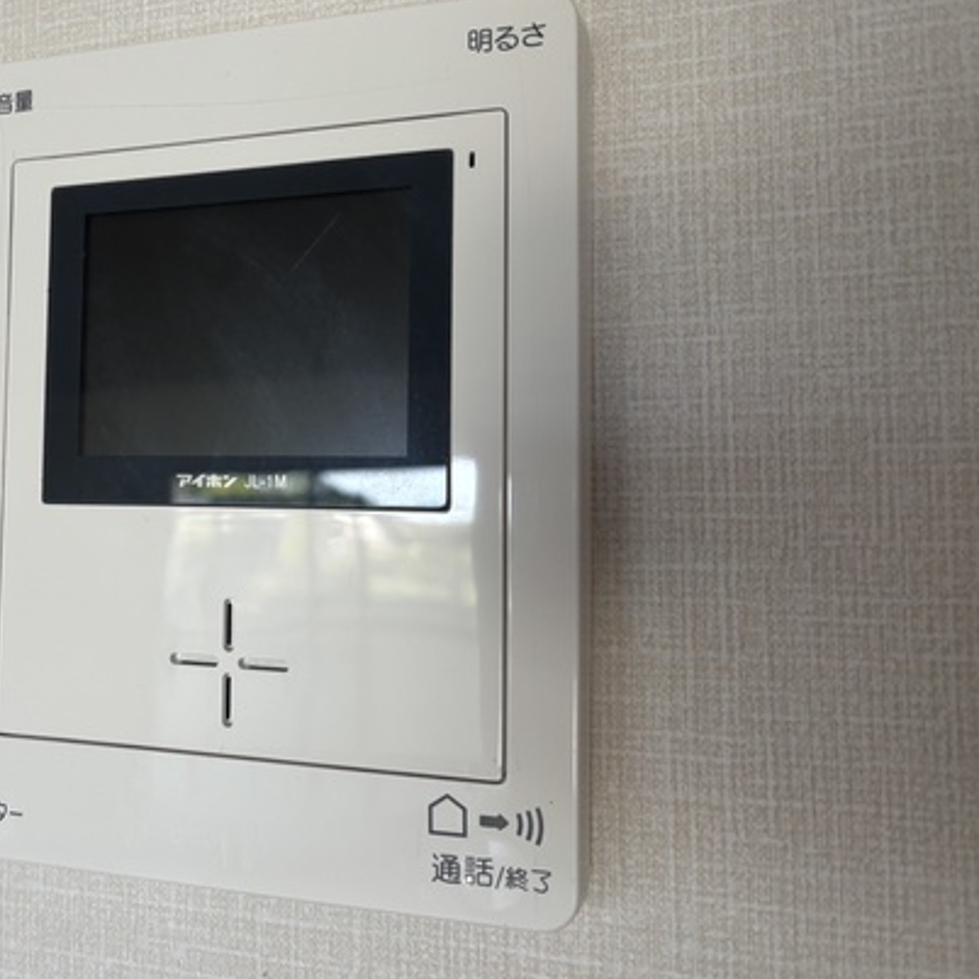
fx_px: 1280
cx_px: 144
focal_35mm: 40
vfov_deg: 41.8
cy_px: 427
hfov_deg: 39.5
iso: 80
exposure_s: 1/121
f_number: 1.6
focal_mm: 5.96
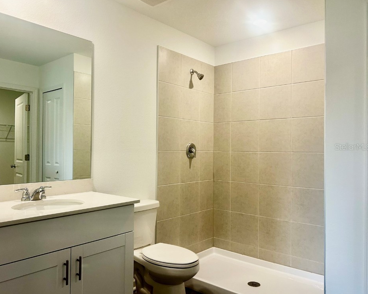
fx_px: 305
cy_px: 147
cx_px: 169
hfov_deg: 62.1
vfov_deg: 51.5
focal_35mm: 28
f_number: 1.5
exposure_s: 1/120
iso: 100
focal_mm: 5.7
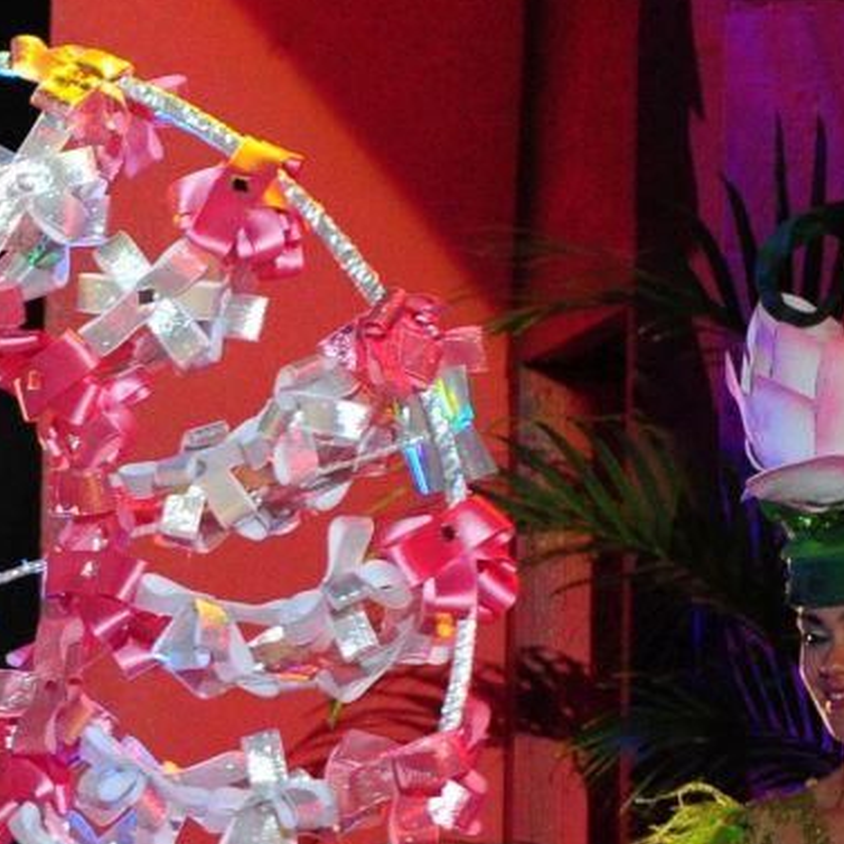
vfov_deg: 2.5
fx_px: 19034
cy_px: 967
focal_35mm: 690
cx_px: -1108
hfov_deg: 2.5
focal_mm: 170
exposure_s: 1/250
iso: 6400
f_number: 5.6
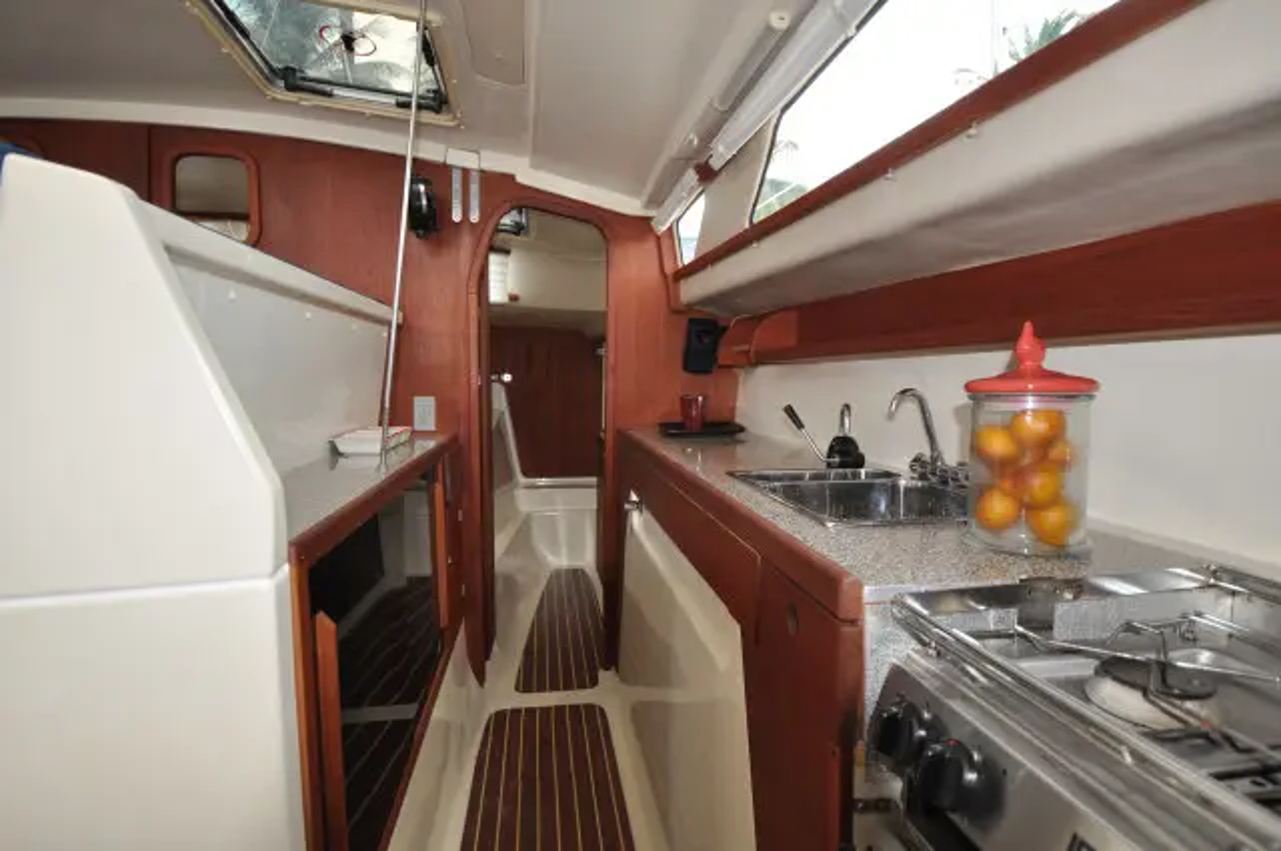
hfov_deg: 85.5
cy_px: 426
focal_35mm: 20
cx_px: 640
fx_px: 693
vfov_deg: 63.1
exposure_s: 1/160
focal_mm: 13
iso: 400
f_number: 3.8
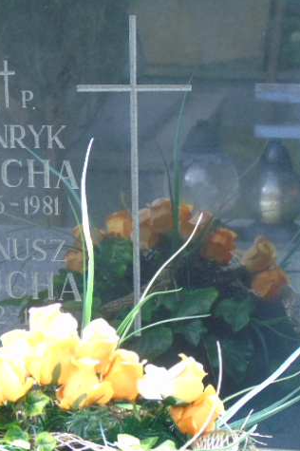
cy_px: 225
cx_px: 124
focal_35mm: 115
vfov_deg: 17.8
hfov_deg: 11.9
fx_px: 1439
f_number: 4.1
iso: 200
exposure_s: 1/30
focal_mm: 15
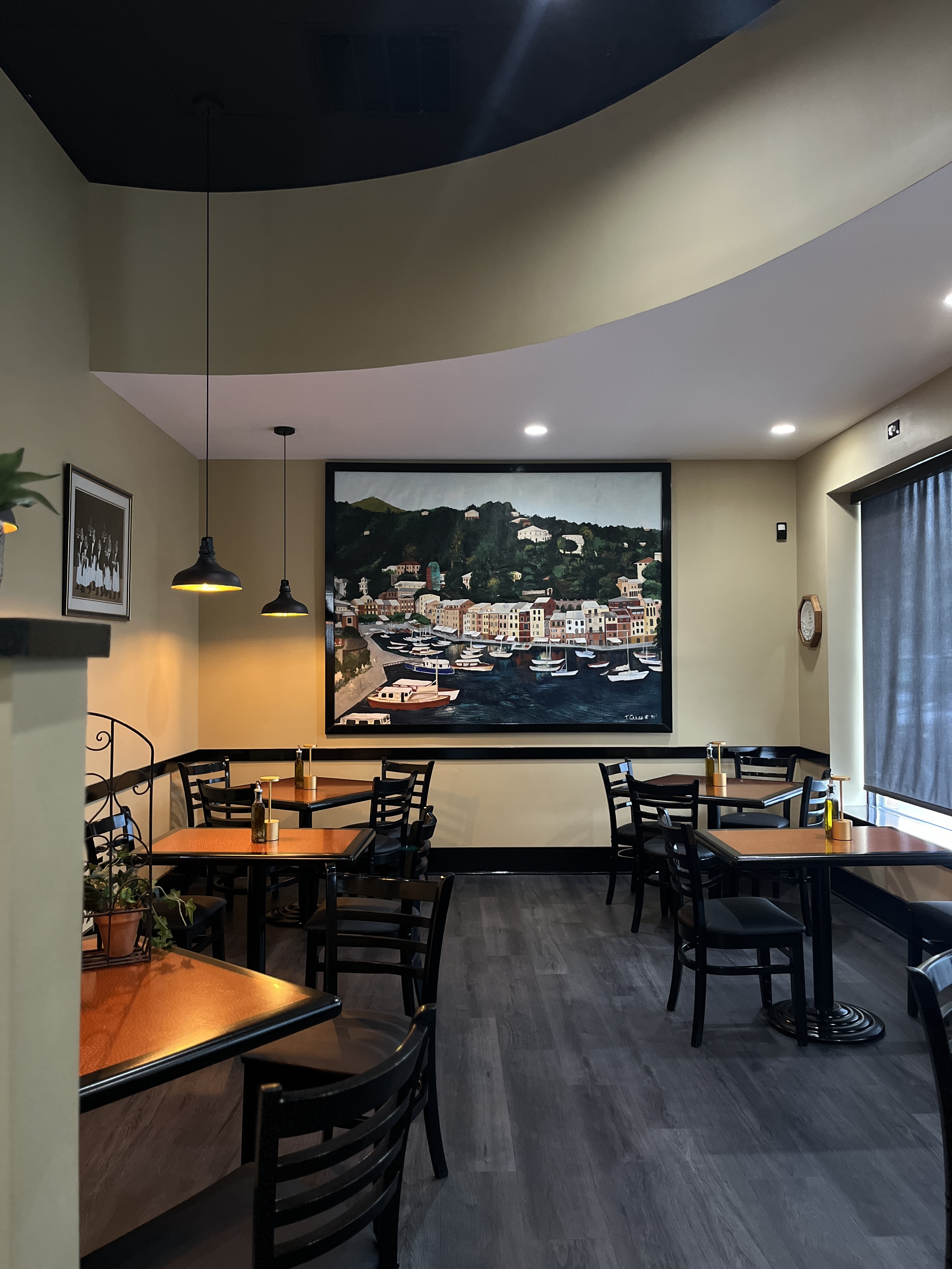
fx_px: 953
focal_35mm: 26
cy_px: 634
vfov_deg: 67.3
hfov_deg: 53.1
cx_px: 476
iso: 320
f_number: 1.6
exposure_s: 1/60
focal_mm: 5.1
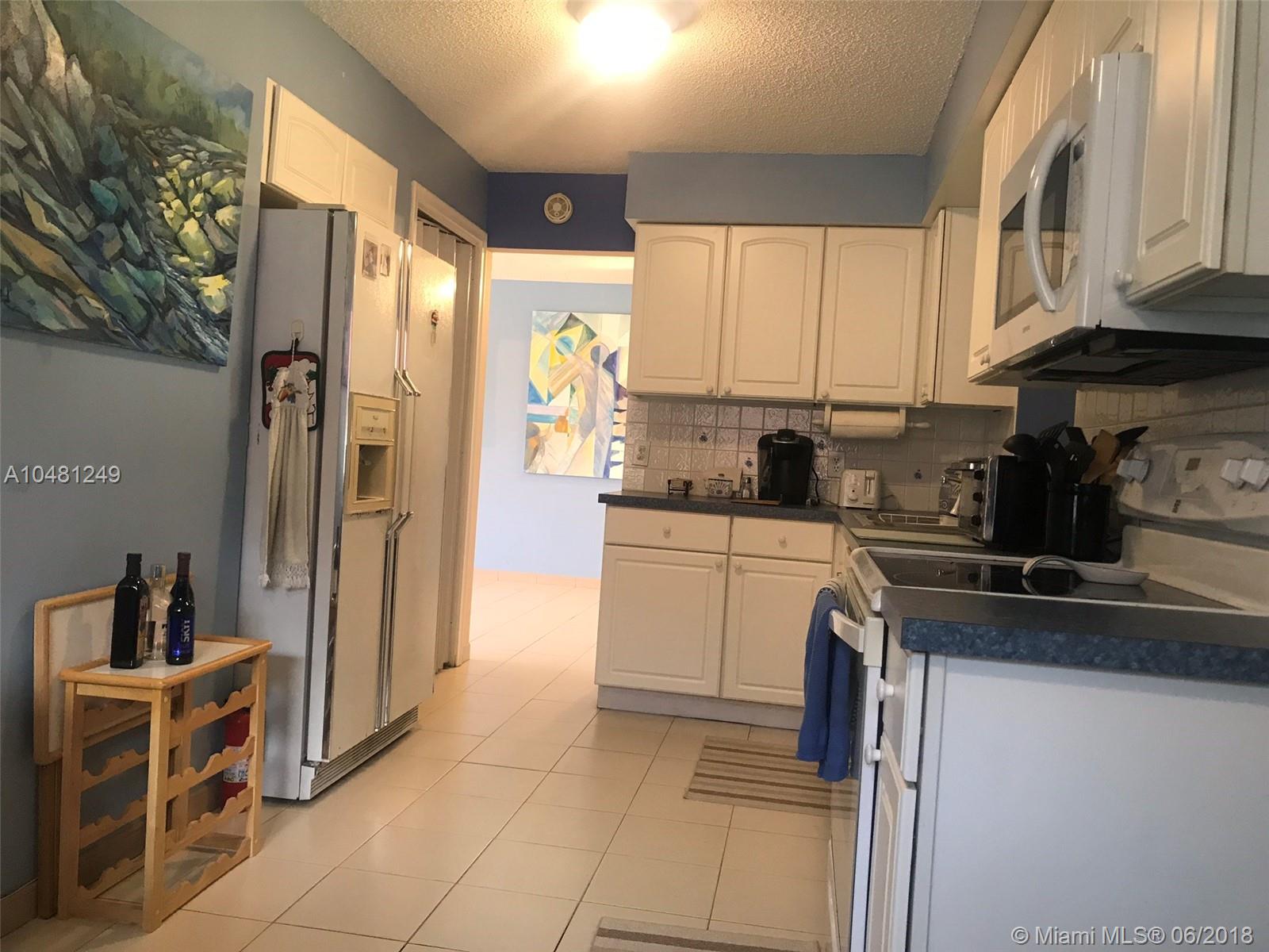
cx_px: 634
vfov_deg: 49.7
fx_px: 1026
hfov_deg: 63.4
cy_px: 476
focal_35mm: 28
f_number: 1.8
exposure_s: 1/20
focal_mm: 3.99
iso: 40
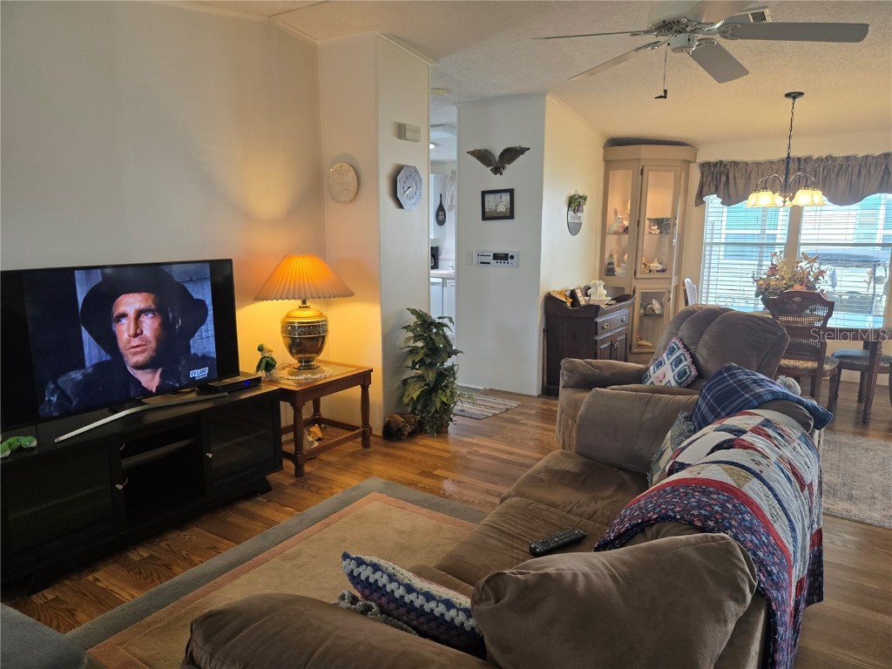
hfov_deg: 73.9
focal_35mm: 23
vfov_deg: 58.9
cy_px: 334
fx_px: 593
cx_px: 446
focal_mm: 5.4
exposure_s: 1/120
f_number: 1.8
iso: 125
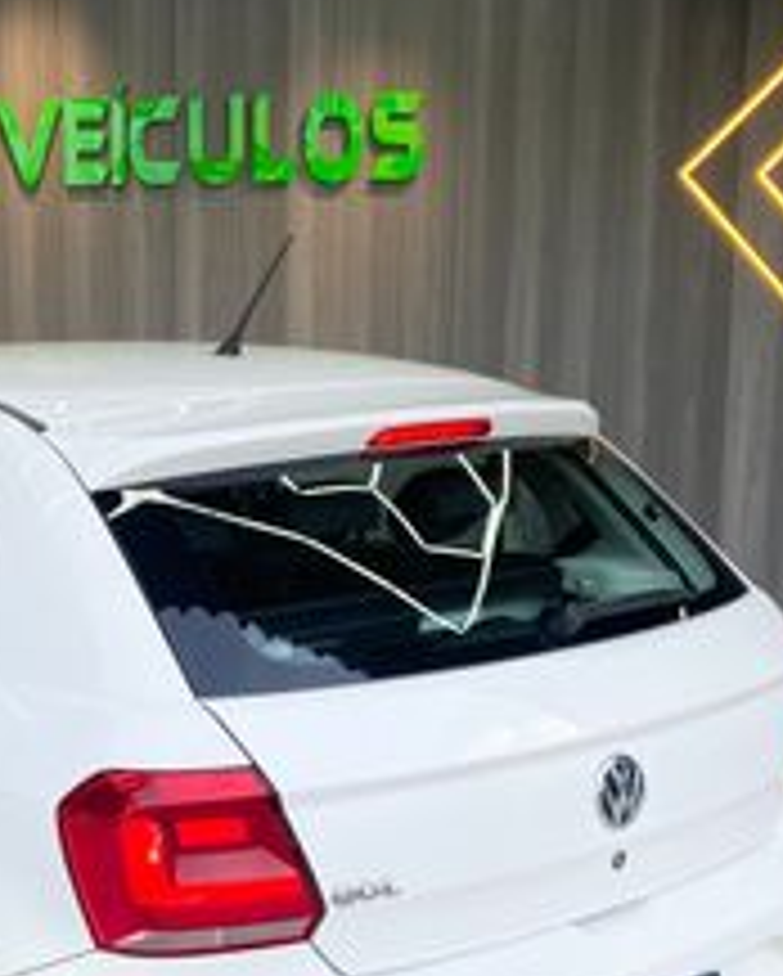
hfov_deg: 26.7
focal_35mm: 55
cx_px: 86
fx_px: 1591
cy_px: 652
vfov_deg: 33.8
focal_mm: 4.25
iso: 32
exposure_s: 1/393
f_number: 1.8
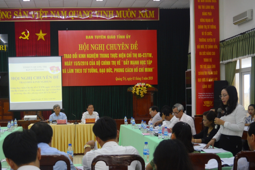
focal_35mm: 51
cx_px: 91
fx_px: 359
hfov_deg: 38.8
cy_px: 113
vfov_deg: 26.4
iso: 400
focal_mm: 25
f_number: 4
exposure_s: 1/50
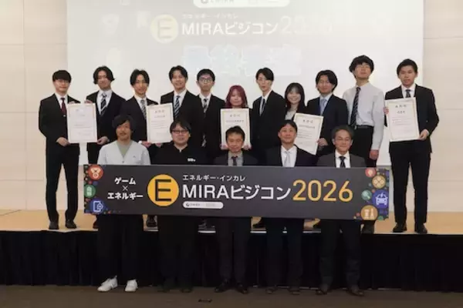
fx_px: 553
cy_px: 154
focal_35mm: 43
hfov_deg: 45.4
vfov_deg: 31.2
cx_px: 232
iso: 3200
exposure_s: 1/250
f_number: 6.3
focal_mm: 29
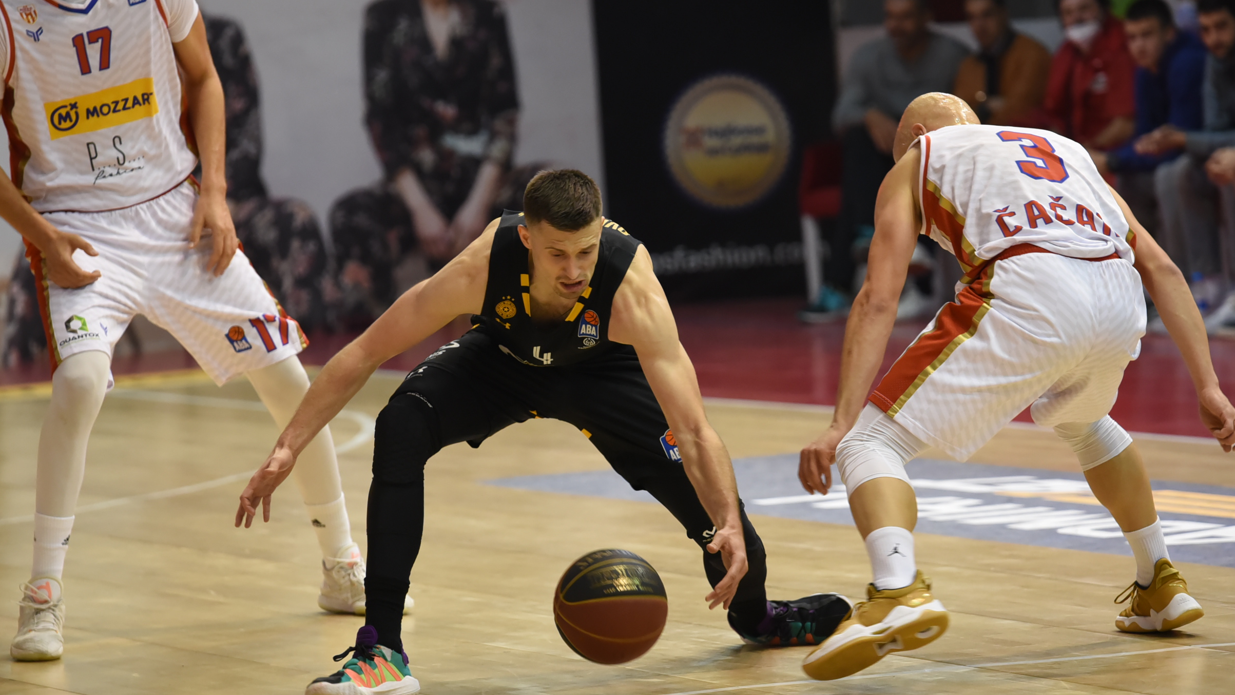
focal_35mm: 262
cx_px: 553
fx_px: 8581
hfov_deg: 8.2
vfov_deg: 4.6
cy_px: 312
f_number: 3.5
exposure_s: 1/400
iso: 2500
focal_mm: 200
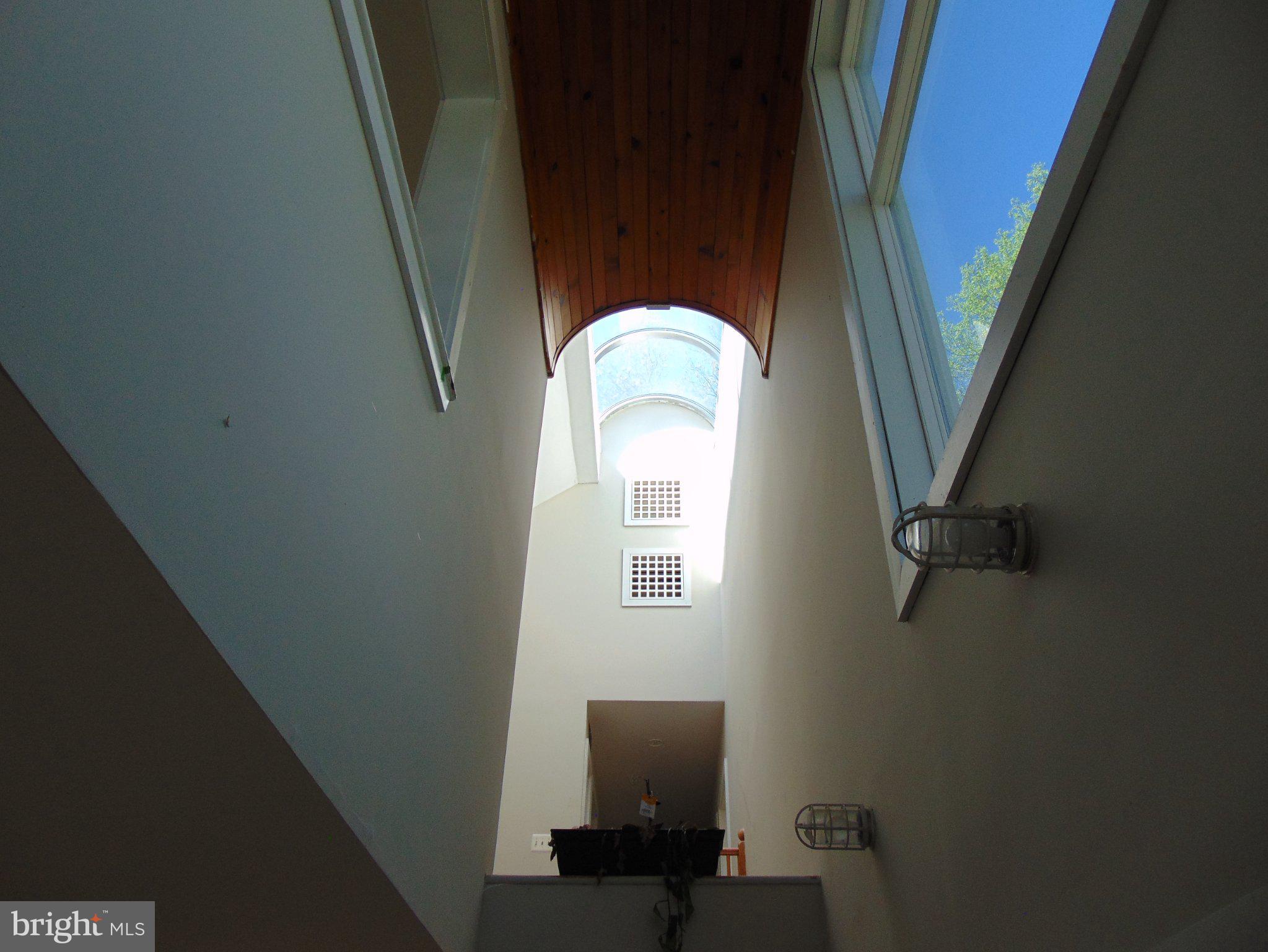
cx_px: 634
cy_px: 476
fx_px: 916
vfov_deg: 54.9
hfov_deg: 69.4
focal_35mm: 25
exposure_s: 1/250
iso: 80
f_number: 3
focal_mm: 4.5
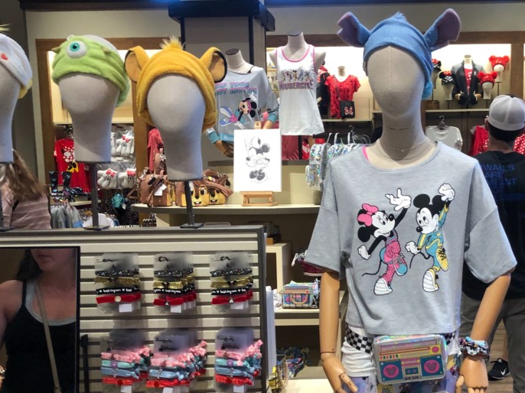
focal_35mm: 49
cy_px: 271
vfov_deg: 29.4
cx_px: 369
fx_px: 743
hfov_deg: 38.3
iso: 32
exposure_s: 1/30
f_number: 1.8
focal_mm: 4
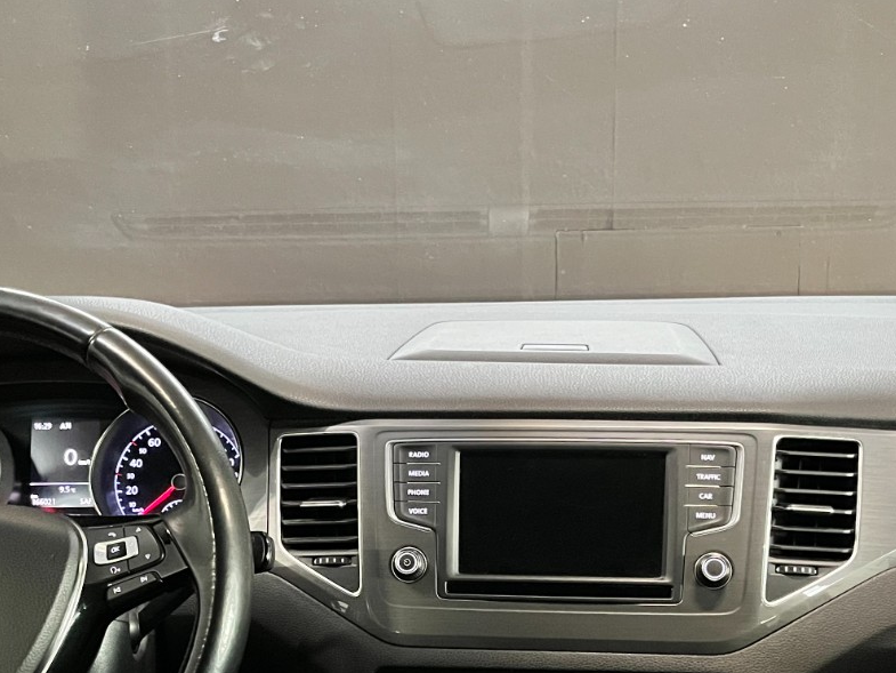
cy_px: 587
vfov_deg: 26.7
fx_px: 1372
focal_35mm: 53
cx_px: 434
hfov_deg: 36.2
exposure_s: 1/28
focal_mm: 5.1
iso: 640
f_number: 1.6
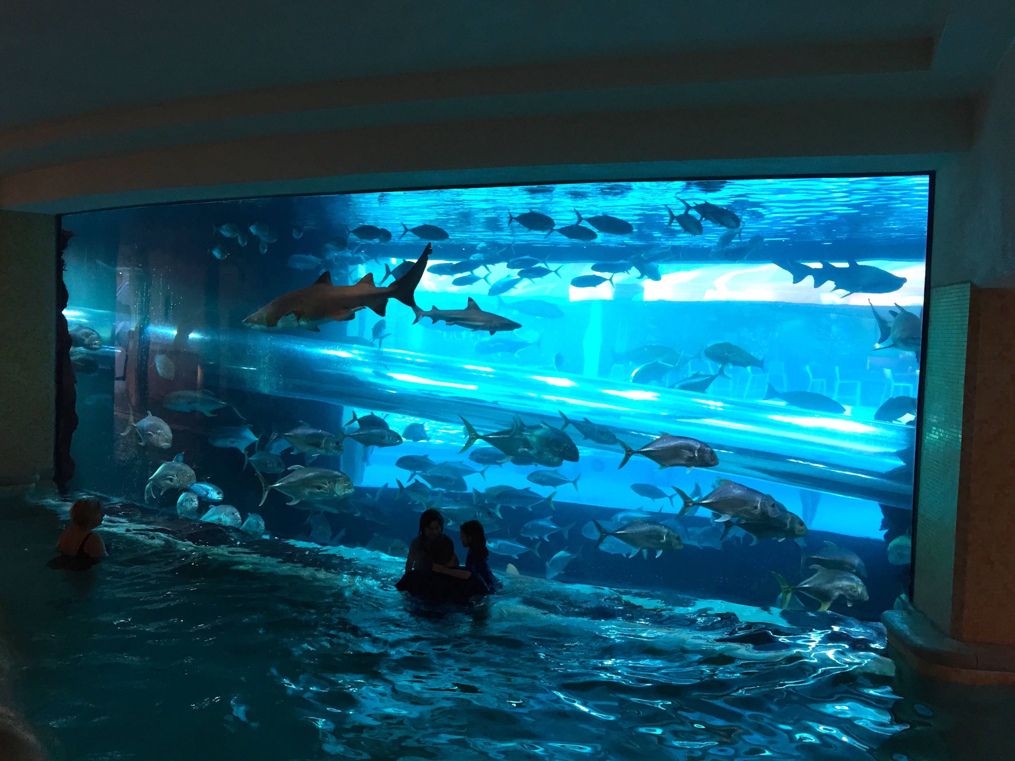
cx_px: 508
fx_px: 850
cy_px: 380
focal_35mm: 29
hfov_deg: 61.7
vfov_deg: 48.2
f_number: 2.2
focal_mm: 4.15
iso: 40
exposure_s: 1/30
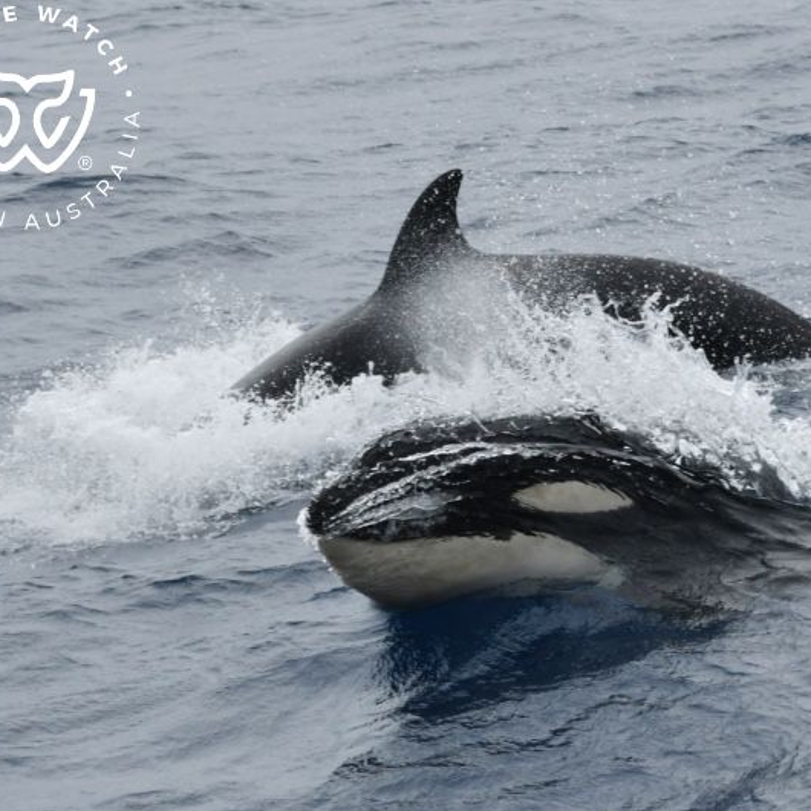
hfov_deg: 9.4
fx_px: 4930
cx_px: 522
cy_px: 406
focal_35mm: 186
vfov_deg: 9.4
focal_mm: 145
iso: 720
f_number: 5.6
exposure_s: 1/8000
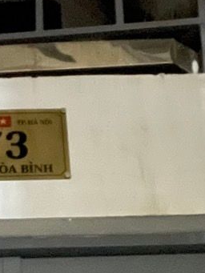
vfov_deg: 20.0
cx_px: 5
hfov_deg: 16.1
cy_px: 355
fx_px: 710
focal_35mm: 90
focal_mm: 2.71
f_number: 2.2
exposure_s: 1/15
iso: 4000
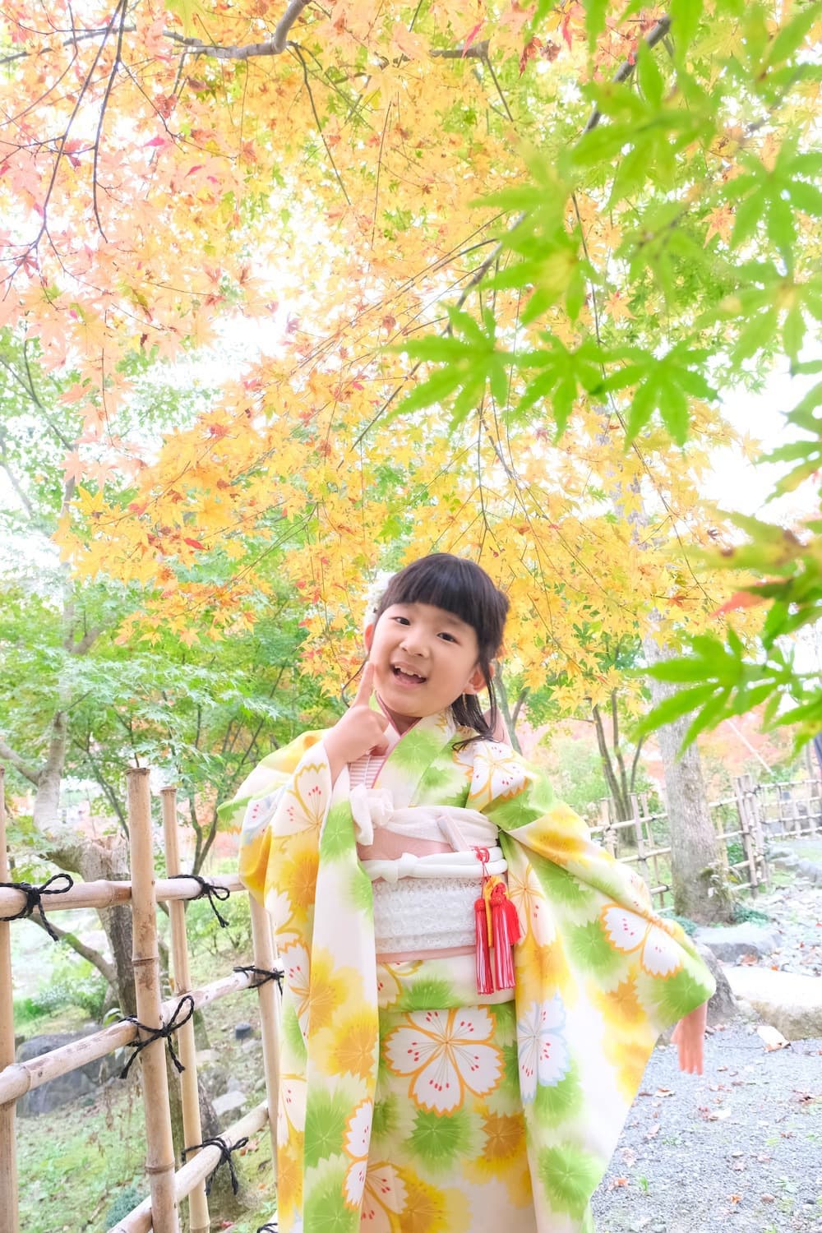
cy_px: 616
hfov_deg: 53.1
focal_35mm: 24
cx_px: 411
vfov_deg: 73.7
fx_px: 822
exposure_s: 1/80
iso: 1600
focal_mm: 16
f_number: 5
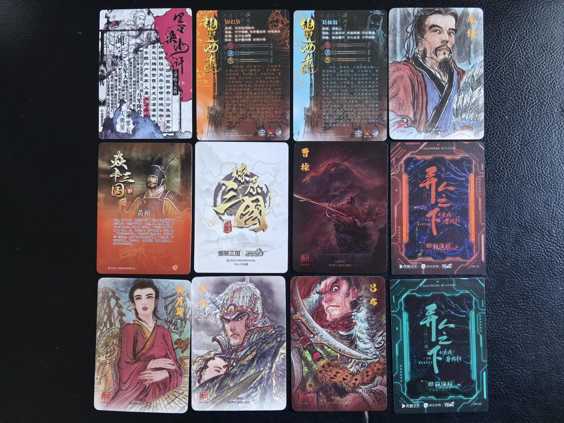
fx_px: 440
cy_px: 212
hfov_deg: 65.3
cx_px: 282
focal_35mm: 27
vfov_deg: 51.4
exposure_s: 1/100
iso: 250
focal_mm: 6.35
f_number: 2
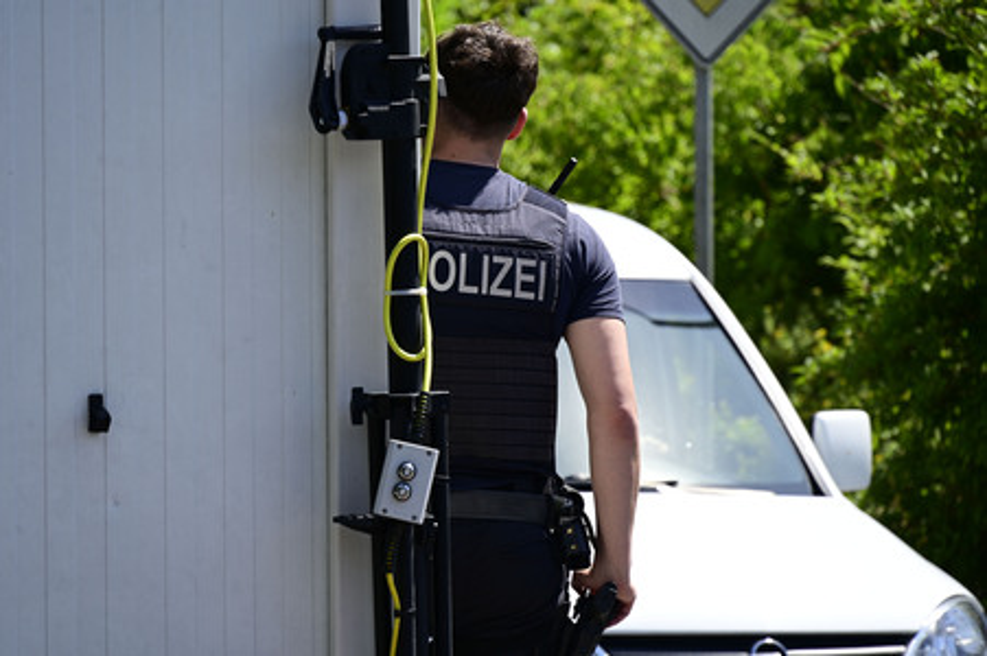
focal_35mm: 200
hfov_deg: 10.3
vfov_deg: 6.9
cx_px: 494
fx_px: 5479
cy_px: 328
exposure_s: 1/250
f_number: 7.1
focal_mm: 200
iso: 125
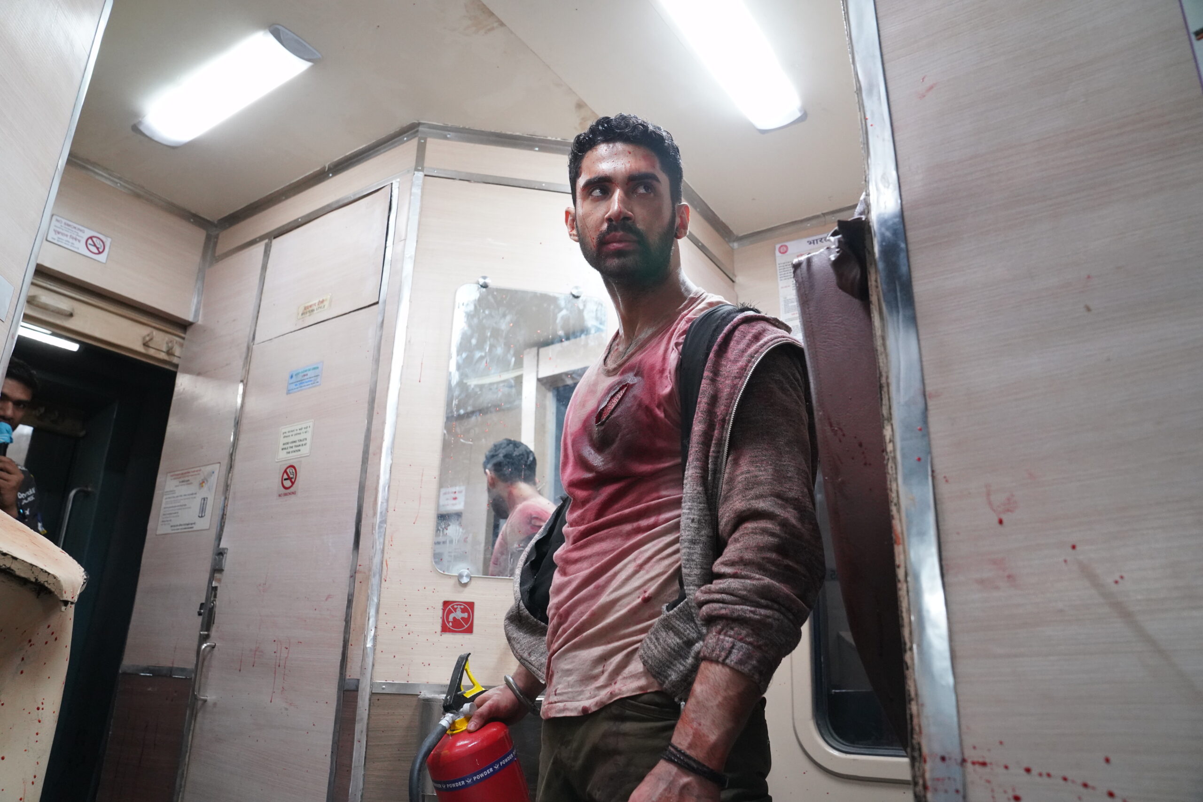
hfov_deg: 73.7
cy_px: 401
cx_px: 602
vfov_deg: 53.2
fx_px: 802
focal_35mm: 24
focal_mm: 24
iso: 4000
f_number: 5
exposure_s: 1/100
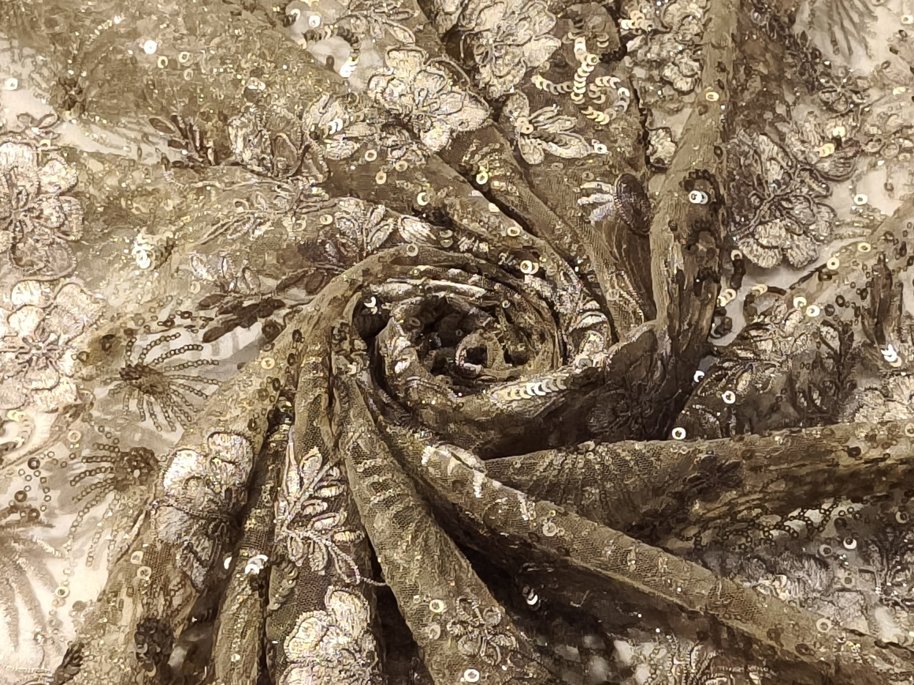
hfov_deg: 23.6
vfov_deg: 17.8
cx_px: 457
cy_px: 342
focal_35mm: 83
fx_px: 2192
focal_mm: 6.57
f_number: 1.6
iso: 5000
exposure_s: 1/3200
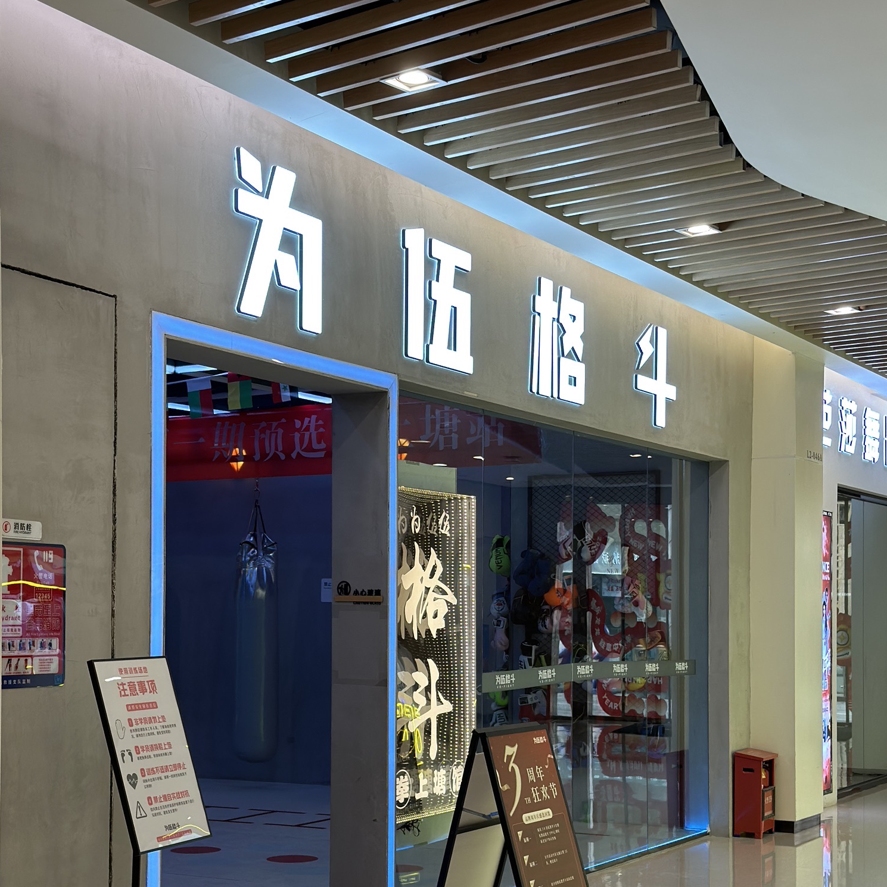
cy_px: 585
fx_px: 1652
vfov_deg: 29.9
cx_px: 444
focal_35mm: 57
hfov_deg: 30.0
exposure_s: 1/141
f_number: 1.78
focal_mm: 6.86
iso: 80
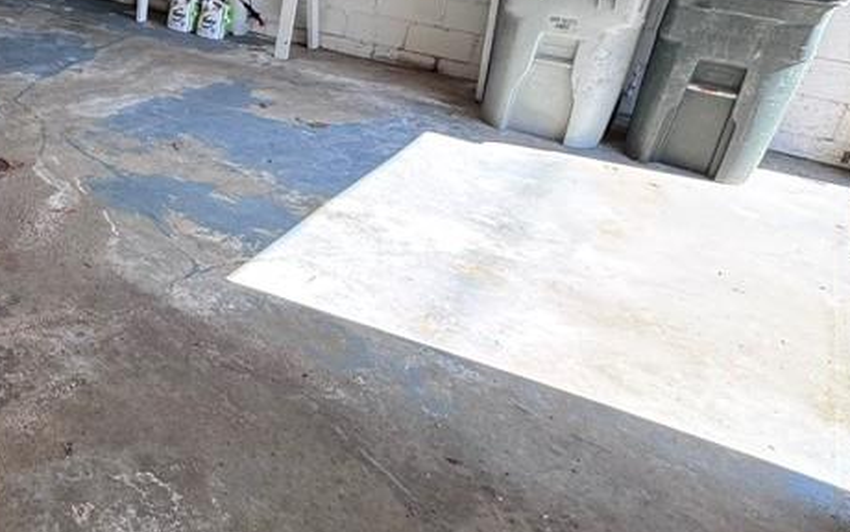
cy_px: 89
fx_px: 765
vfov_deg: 36.7
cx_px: -24
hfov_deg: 47.0
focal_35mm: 33
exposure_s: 1/99
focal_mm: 2.22
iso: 80
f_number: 2.2
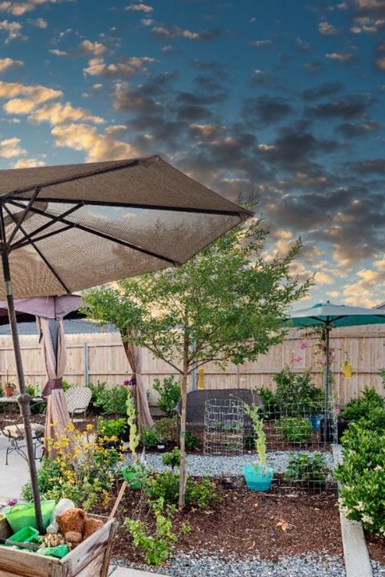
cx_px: 64
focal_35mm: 29
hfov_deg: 42.4
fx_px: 465
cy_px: 385
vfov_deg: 62.1
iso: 1250
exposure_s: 1/30
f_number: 3.2
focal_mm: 14
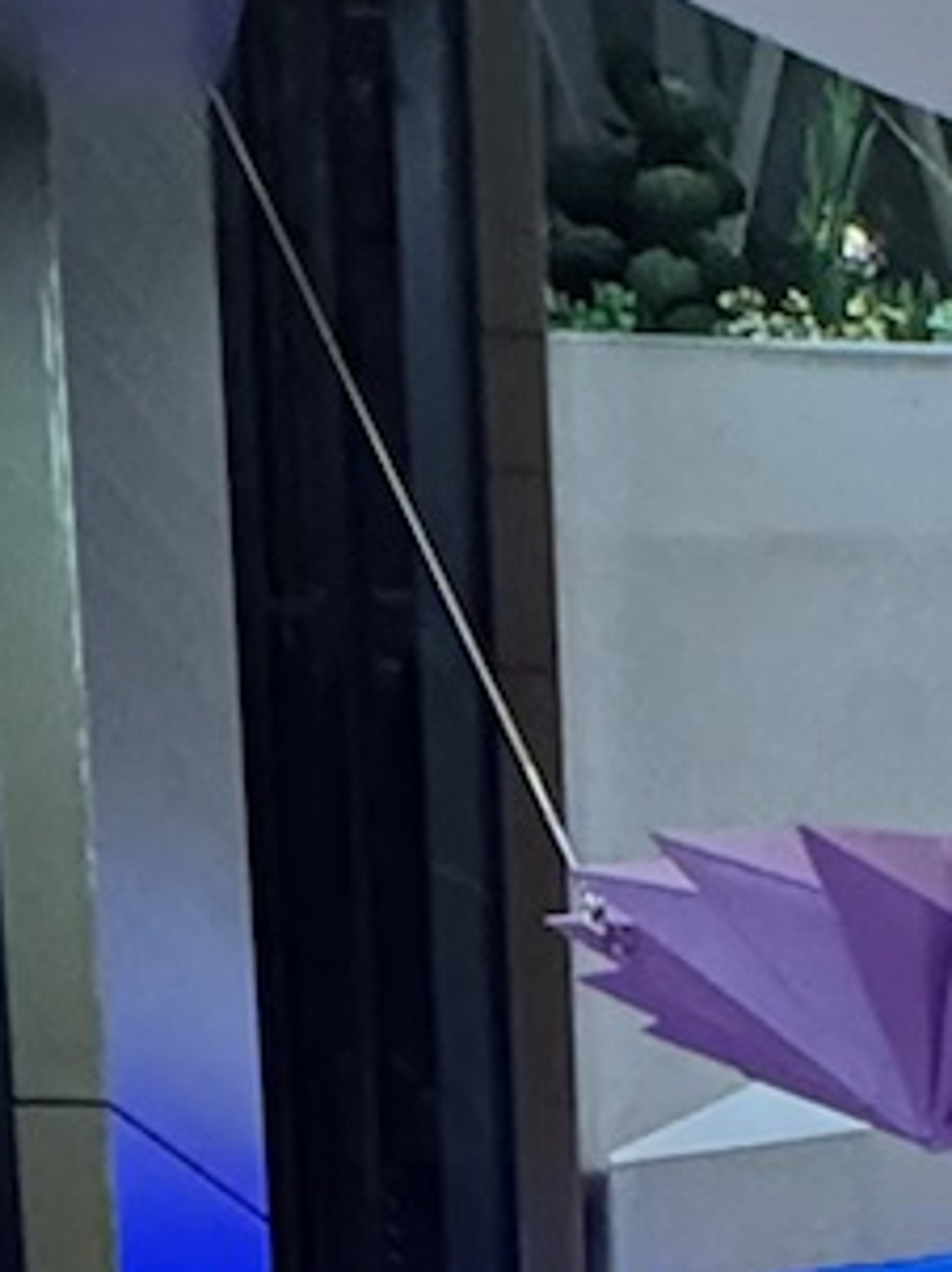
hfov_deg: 14.1
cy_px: 2746
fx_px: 3488
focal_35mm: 95
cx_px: 1626
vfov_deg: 15.3
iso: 640
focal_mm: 2.22
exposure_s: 1/60
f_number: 2.2
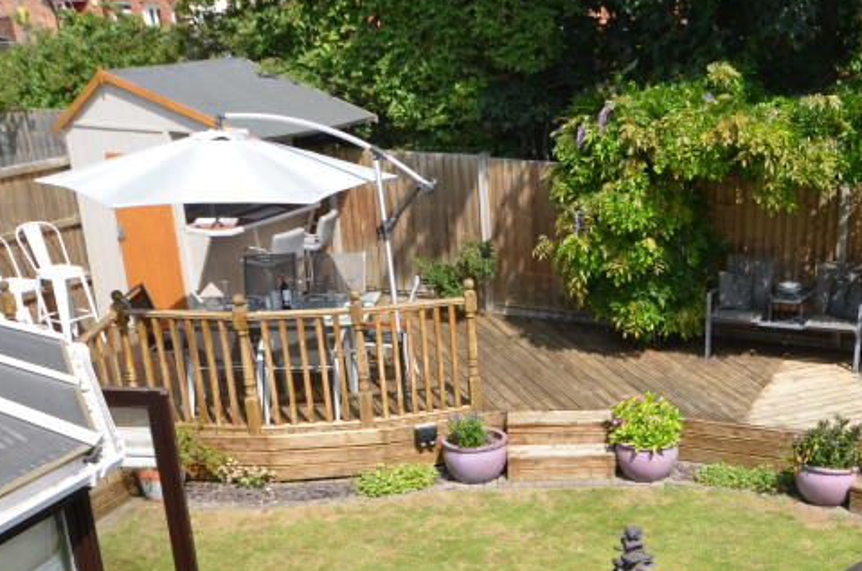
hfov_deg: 39.8
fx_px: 1148
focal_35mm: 48
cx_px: 664
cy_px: 396
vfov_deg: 27.7
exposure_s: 1/200
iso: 100
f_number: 7.1
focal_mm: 15
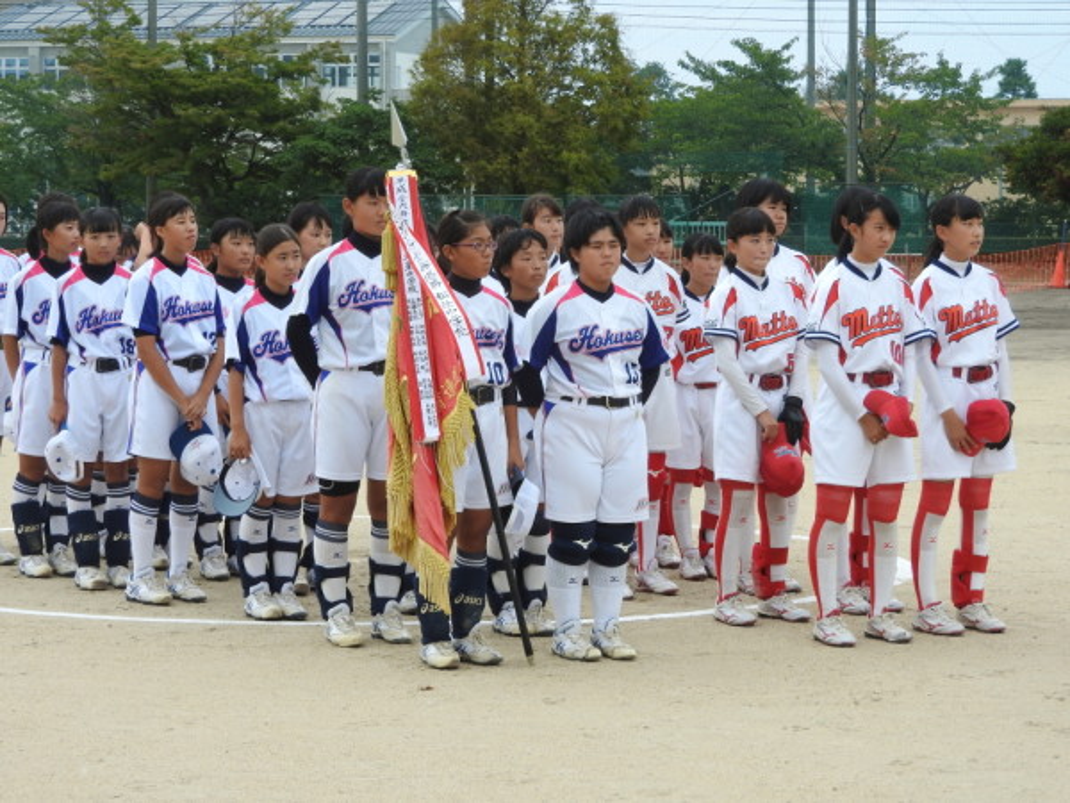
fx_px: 3555
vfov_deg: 12.9
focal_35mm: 115
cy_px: 402
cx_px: 535
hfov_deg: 17.1
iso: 100
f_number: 5
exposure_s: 1/250
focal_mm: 20.6
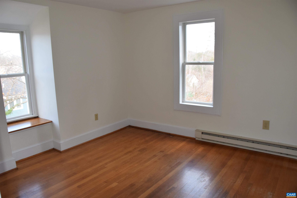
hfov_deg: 67.4
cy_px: 99
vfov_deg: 47.9
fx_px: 223
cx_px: 148
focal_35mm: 27
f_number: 5.6
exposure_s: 1/125
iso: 800
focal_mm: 18
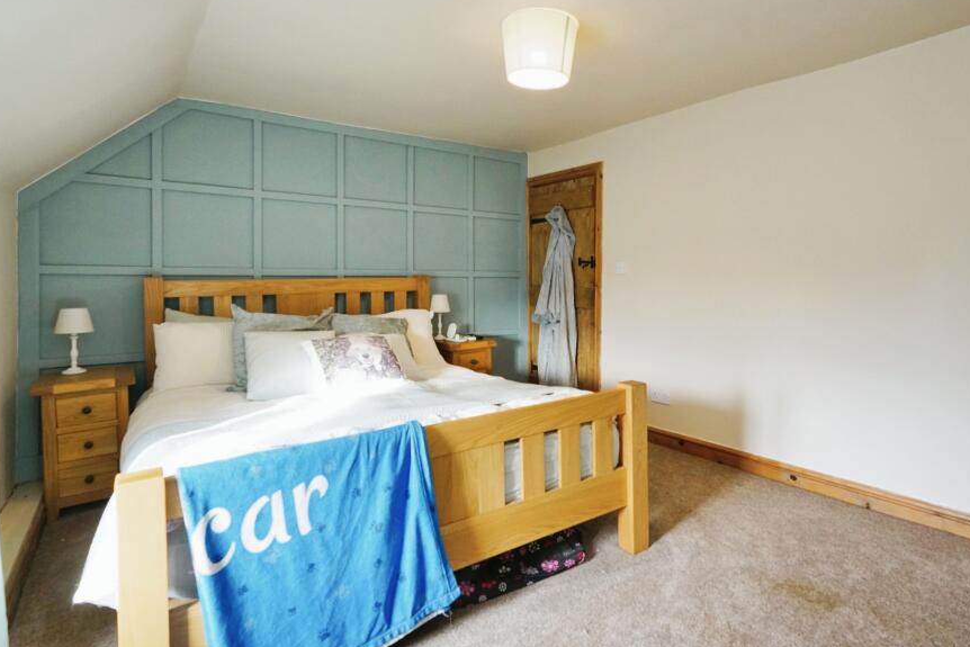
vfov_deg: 64.3
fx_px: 512
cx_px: 544
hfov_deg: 86.5
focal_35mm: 19
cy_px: 278
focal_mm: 16
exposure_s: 1/50
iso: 2000
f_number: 7.1
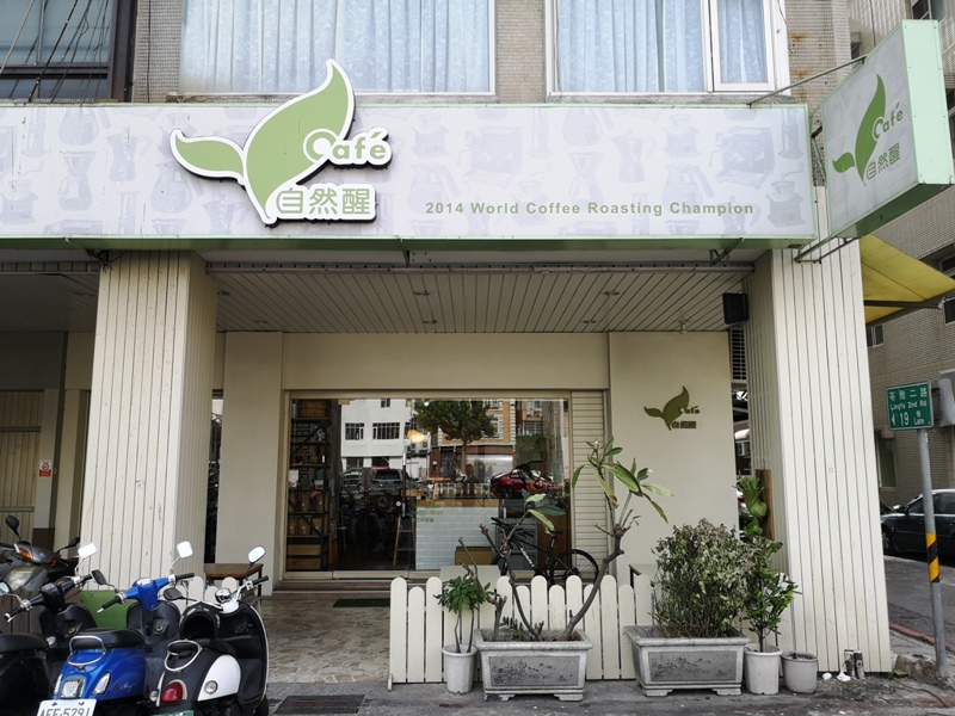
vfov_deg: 51.4
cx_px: 478
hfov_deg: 65.3
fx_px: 745
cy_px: 358
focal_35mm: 27
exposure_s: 1/523
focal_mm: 3.95
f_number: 1.8
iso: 50
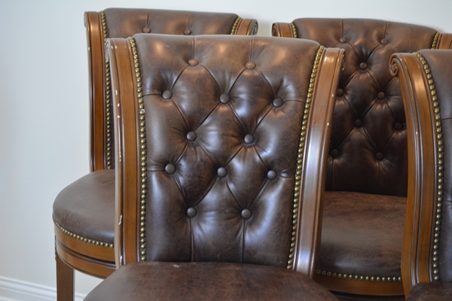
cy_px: 150
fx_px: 753
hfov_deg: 33.4
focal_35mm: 60
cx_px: 226
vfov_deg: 22.6
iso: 800
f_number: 5.3
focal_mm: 40
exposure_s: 1/30
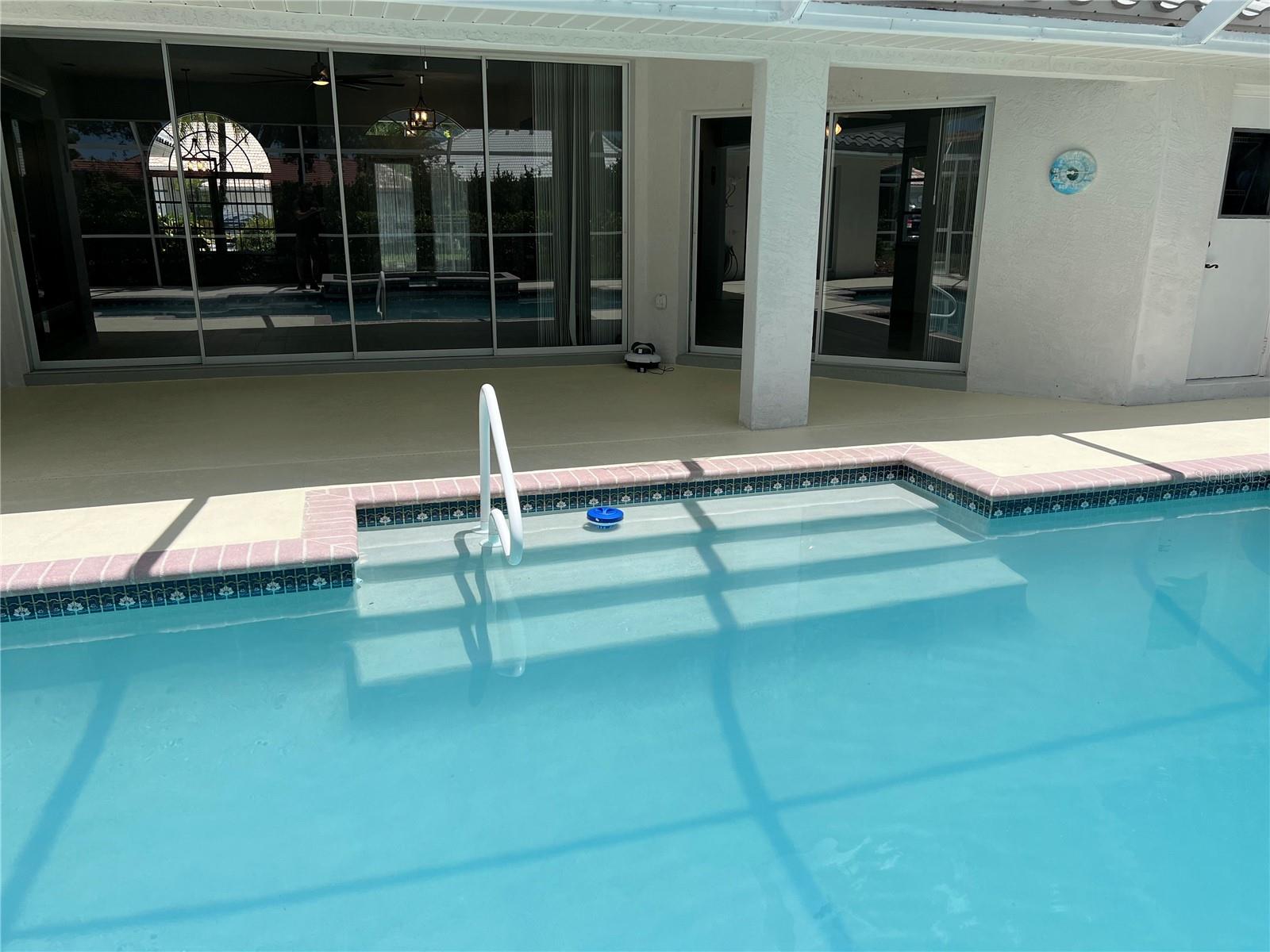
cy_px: 476
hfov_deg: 67.3
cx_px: 635
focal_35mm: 26
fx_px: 954
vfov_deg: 53.1
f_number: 1.5
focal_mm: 5.7
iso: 50
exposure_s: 1/3831
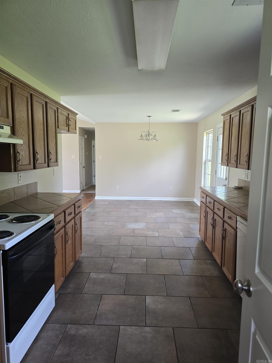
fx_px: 241
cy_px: 182
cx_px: 136
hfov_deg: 58.9
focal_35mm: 23
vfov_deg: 73.9
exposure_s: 1/120
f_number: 1.7
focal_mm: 6.3
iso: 125
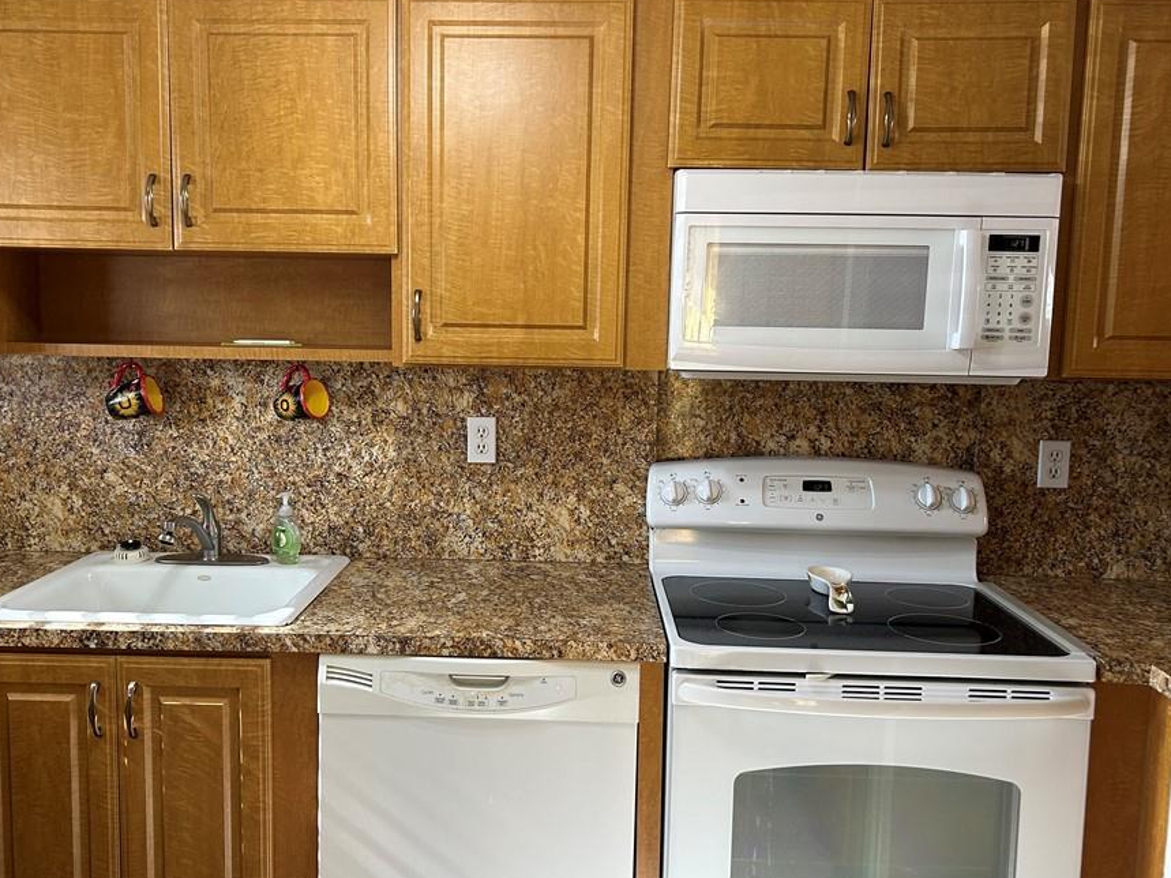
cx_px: 547
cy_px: 419
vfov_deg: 45.4
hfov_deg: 58.3
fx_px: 1049
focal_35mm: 31
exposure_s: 1/120
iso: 125
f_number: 1.5
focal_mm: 5.7
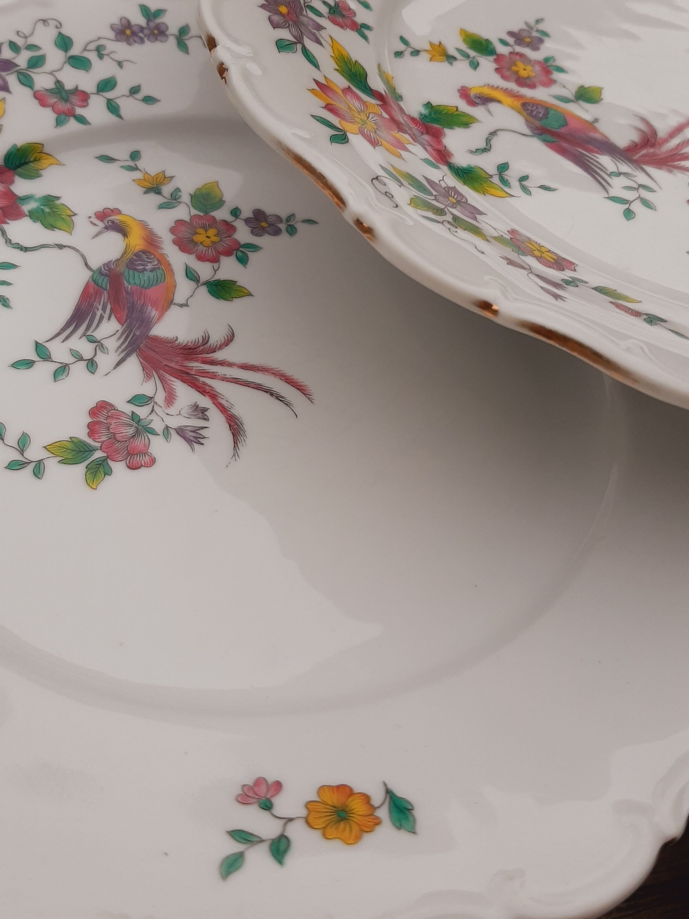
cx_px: 387
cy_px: 437
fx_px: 902
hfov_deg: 41.7
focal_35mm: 34
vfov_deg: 53.9
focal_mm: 3.93
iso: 40
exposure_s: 1/702
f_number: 1.7
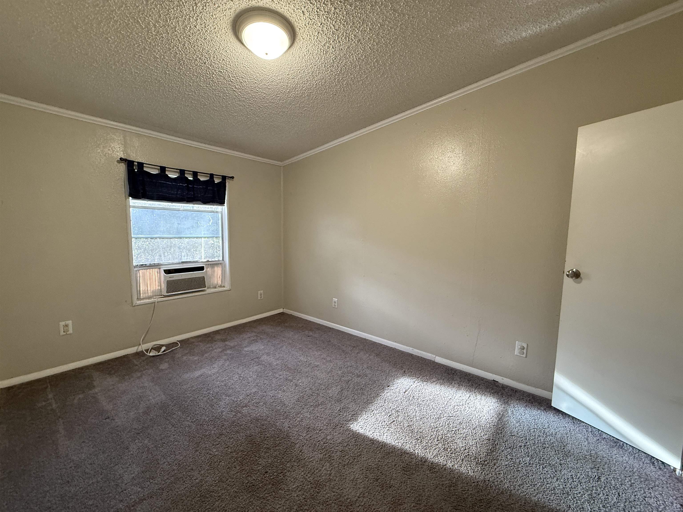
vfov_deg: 85.7
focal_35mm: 14
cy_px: 256
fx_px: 276
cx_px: 342
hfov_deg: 102.1
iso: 320
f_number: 2.2
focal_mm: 2.22
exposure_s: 1/60
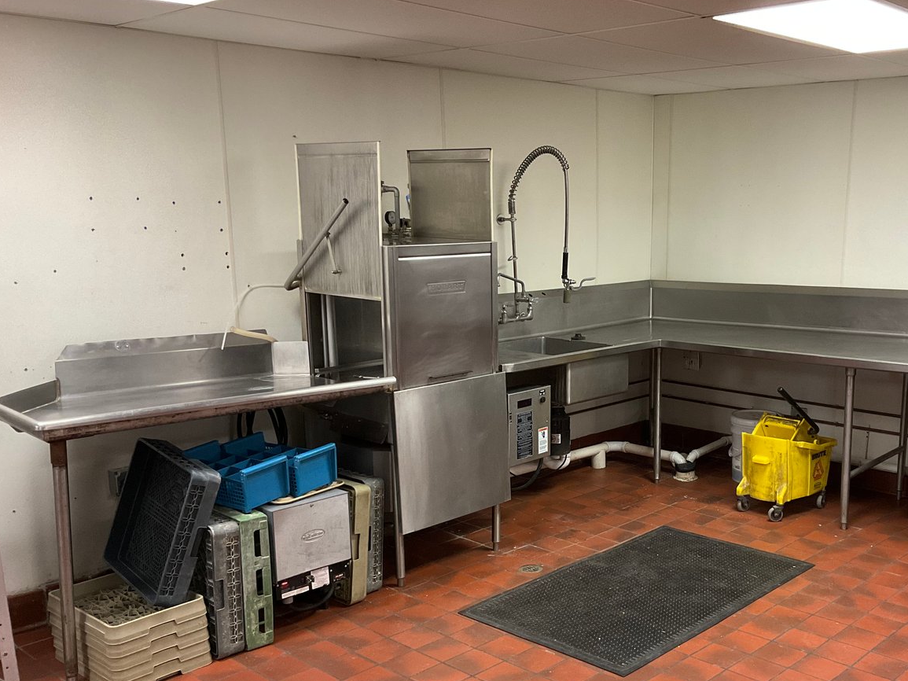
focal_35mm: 38
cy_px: 409
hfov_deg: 48.4
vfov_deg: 37.6
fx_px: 997
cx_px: 578
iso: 125
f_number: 1.8
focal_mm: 3
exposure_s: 1/60
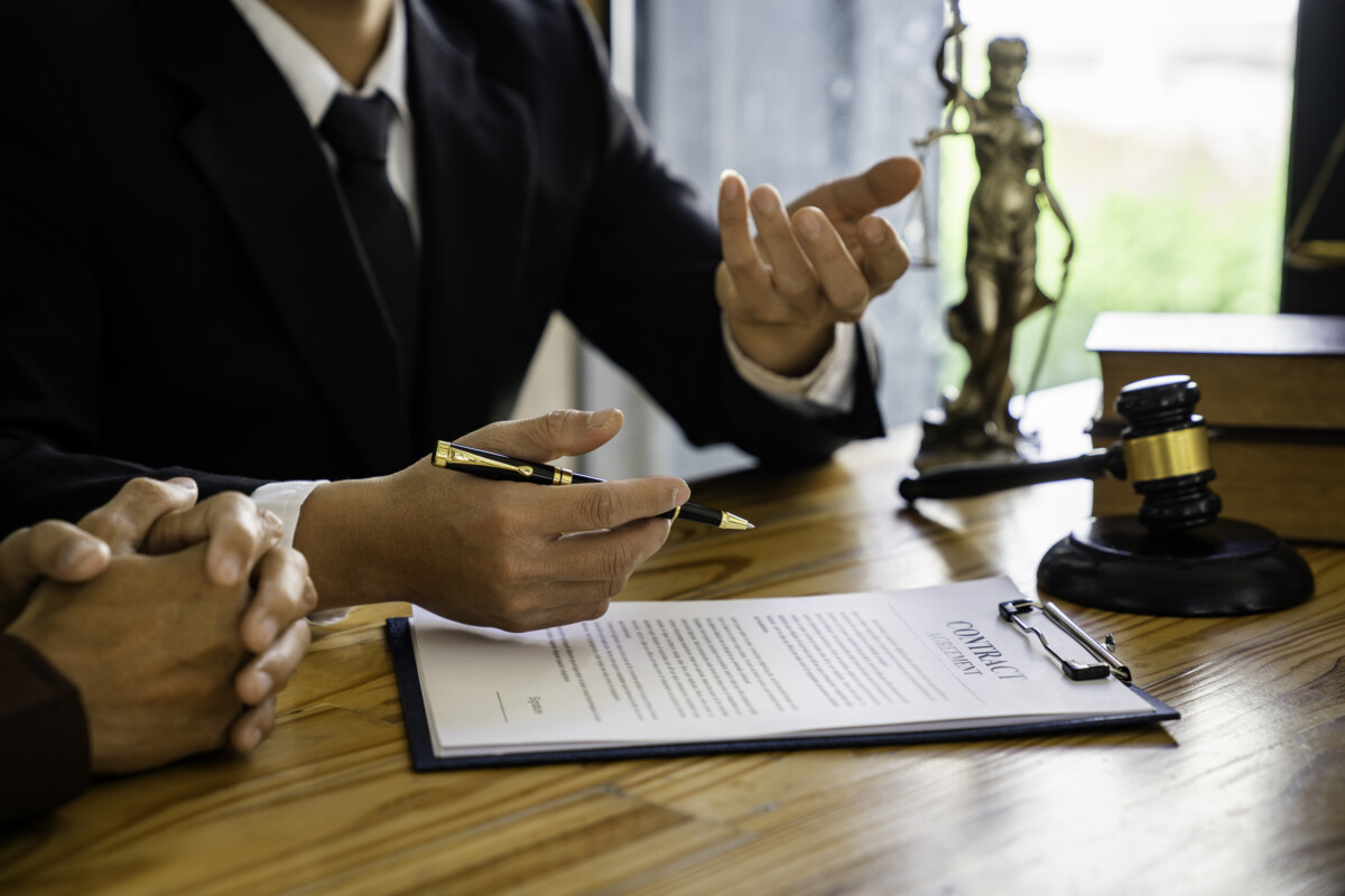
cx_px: 672
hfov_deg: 28.8
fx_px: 2615
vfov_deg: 19.5
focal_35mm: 70
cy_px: 448
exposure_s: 1/100
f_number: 3.2
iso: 125
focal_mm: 70
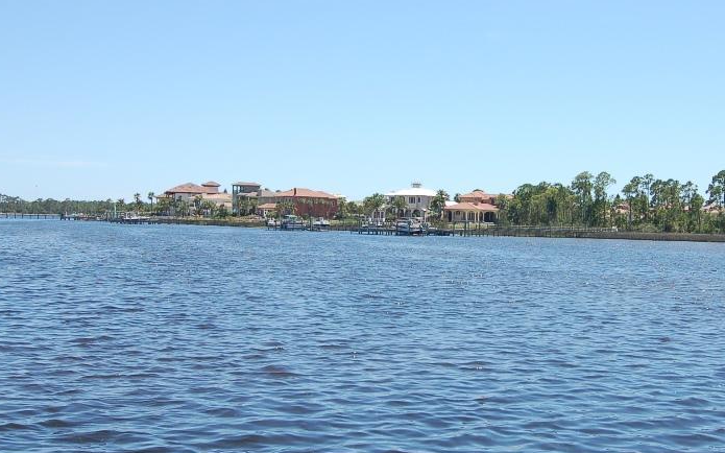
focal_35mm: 54
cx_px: 425
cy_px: 216
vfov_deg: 24.0
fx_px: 1067
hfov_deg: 37.4
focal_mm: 24
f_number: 9
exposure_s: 1/320
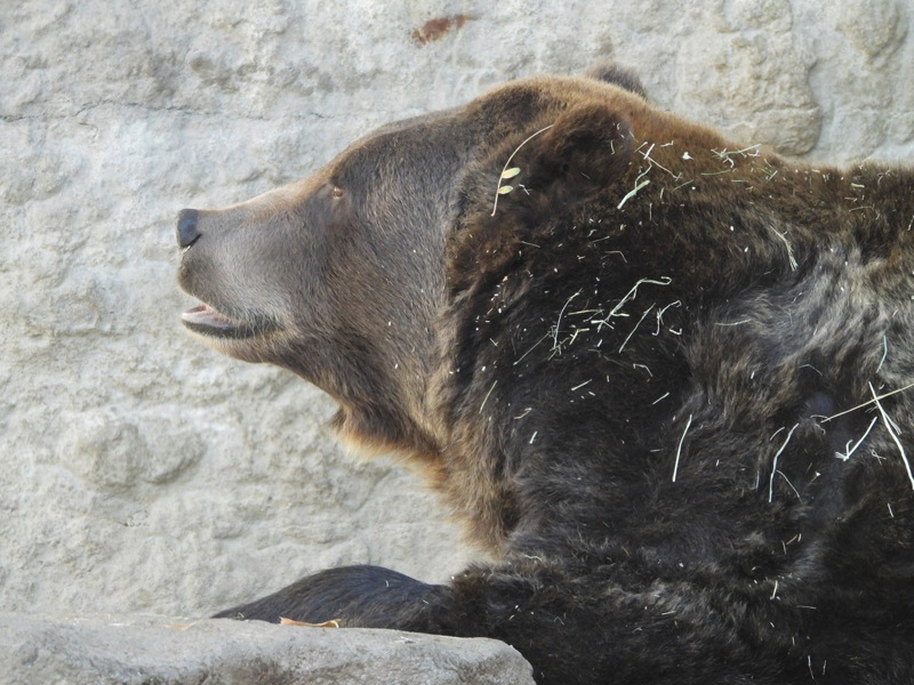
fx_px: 13202
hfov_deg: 4.0
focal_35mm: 500
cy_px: 342
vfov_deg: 3.0
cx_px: 457
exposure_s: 1/60
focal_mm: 89.9
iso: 640
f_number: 5
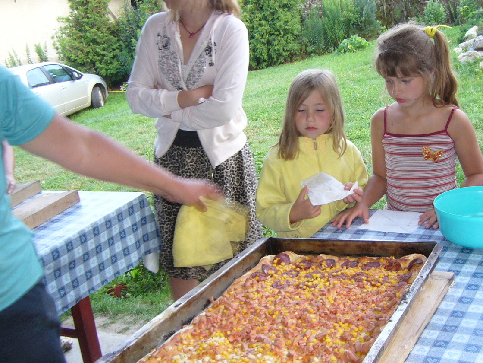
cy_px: 177
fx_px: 698
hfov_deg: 37.9
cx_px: 303
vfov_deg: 29.1
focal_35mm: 50
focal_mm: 5.8
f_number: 2.8
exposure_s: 1/30
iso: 125
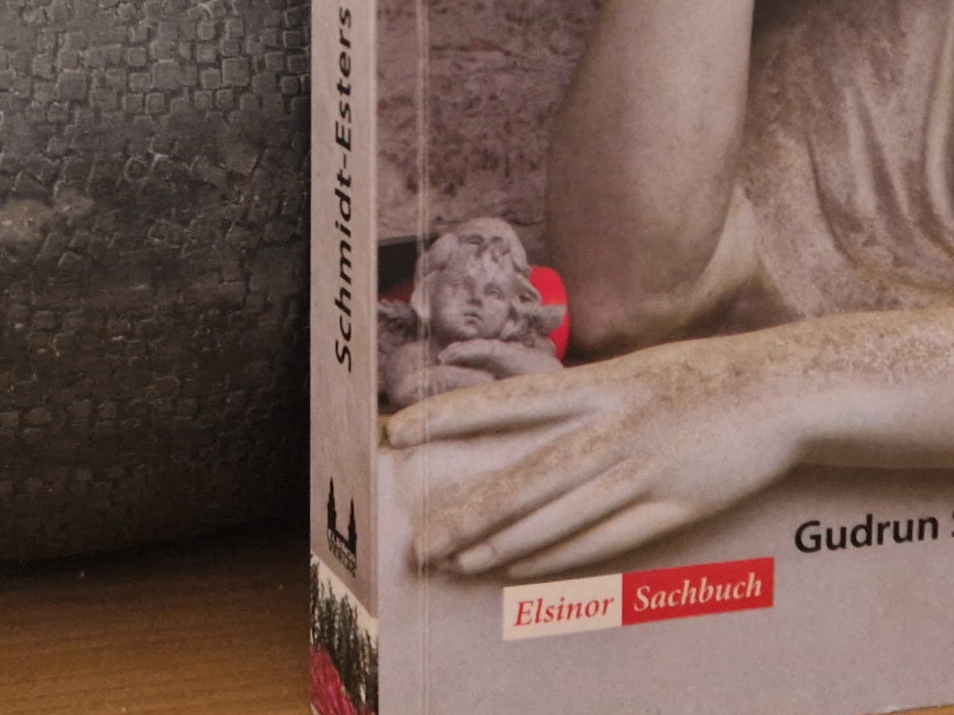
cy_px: -229
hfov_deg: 30.5
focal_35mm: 63
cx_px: 337
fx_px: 1736
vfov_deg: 21.0
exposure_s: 1/25
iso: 800
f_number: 1.8
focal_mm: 5.4
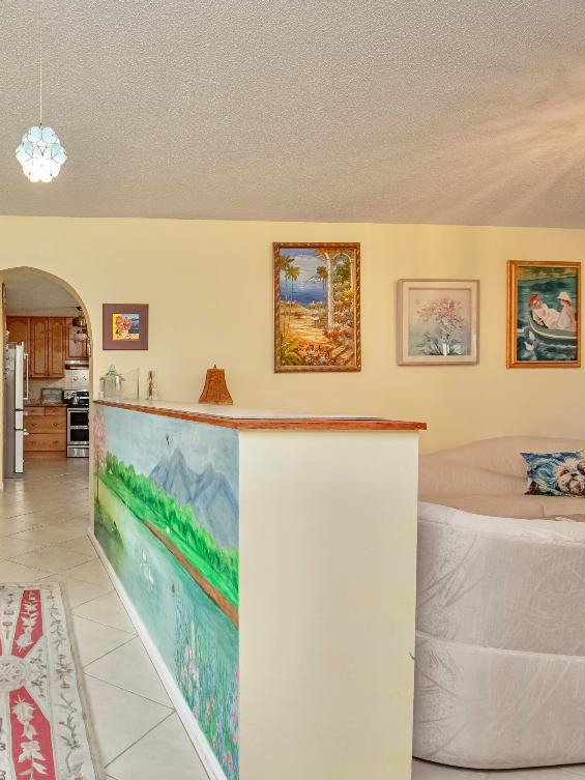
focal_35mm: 25
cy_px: 391
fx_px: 571
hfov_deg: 48.1
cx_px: 50
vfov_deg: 68.6
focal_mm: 11.5
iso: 800
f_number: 5
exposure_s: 1/100
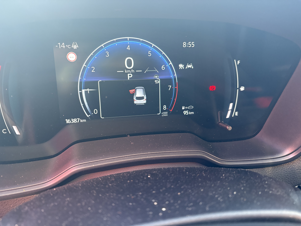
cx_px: 150
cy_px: 113
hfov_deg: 67.3
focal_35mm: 26
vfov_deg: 53.1
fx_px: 226
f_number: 1.6
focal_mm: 5.96
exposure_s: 1/60
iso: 250
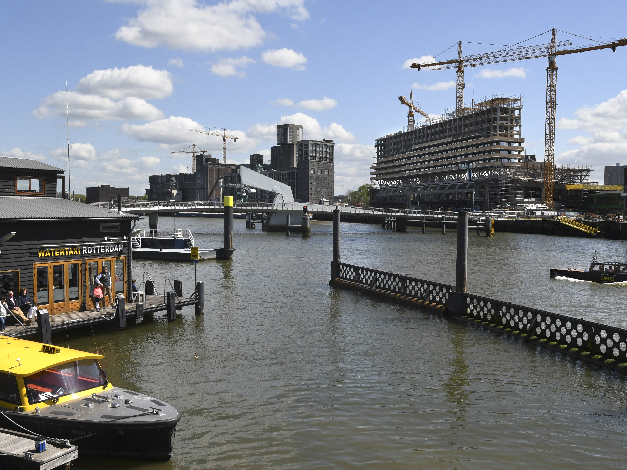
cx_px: 354
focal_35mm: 33
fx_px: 598
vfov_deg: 42.9
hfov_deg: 55.2
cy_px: 237
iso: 400
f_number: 10
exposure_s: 1/1000
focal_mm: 20
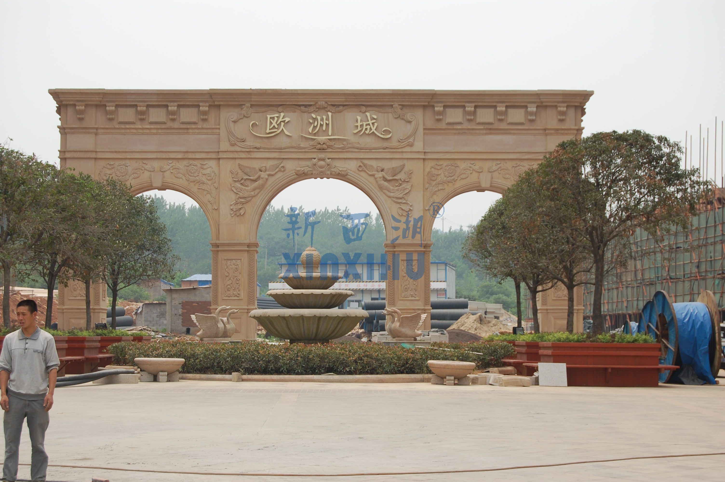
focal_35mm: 82
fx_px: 1660
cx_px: 362
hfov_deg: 24.6
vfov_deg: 16.5
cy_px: 241
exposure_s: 1/400
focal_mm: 55
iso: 200
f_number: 10
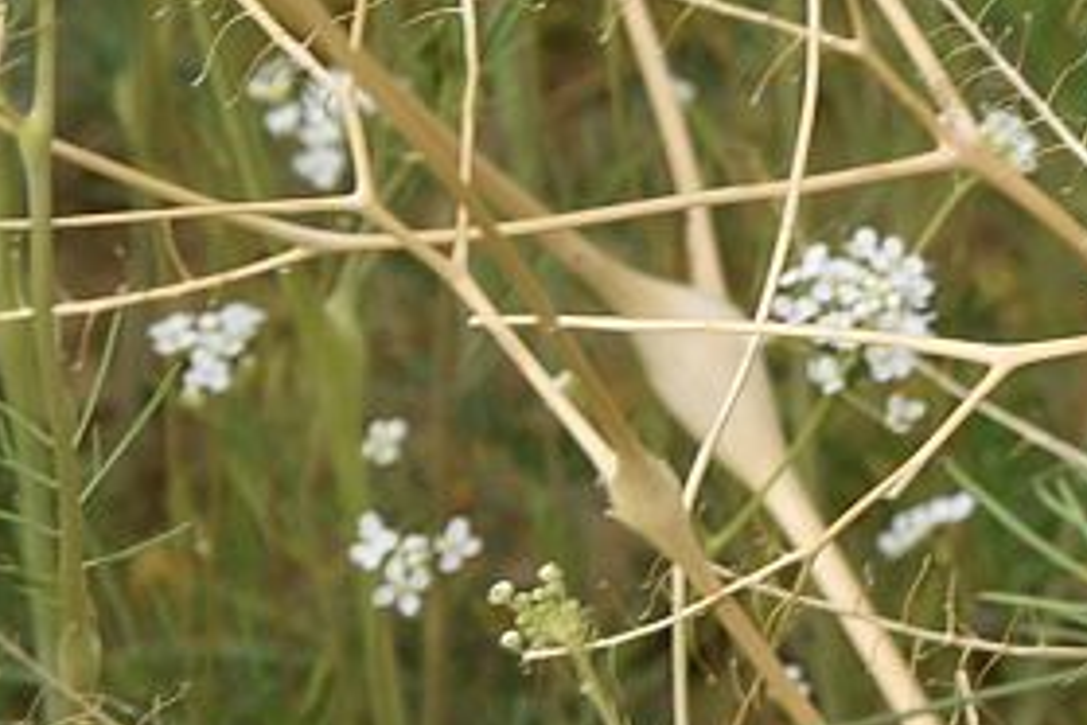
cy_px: 154
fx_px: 7880
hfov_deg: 7.6
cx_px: 2116
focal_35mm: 261
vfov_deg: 5.3
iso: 320
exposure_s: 1/125
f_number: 14
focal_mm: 56
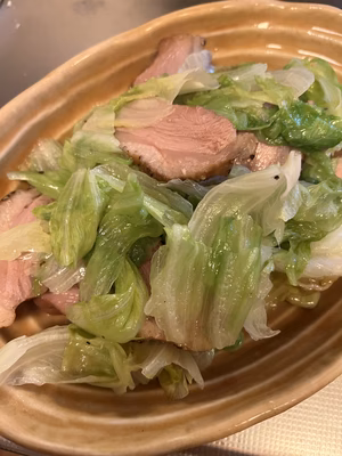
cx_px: 171
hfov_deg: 53.1
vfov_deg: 67.3
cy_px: 228
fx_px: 343
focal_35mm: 26
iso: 400
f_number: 1.6
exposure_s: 1/40
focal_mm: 5.1
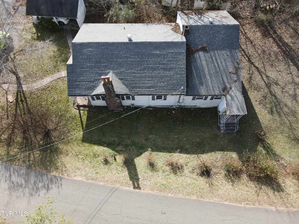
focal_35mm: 24
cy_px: 112
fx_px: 207
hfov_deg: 71.6
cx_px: 150
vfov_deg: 56.8
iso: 100
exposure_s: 1/160
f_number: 2.8
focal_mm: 4.5
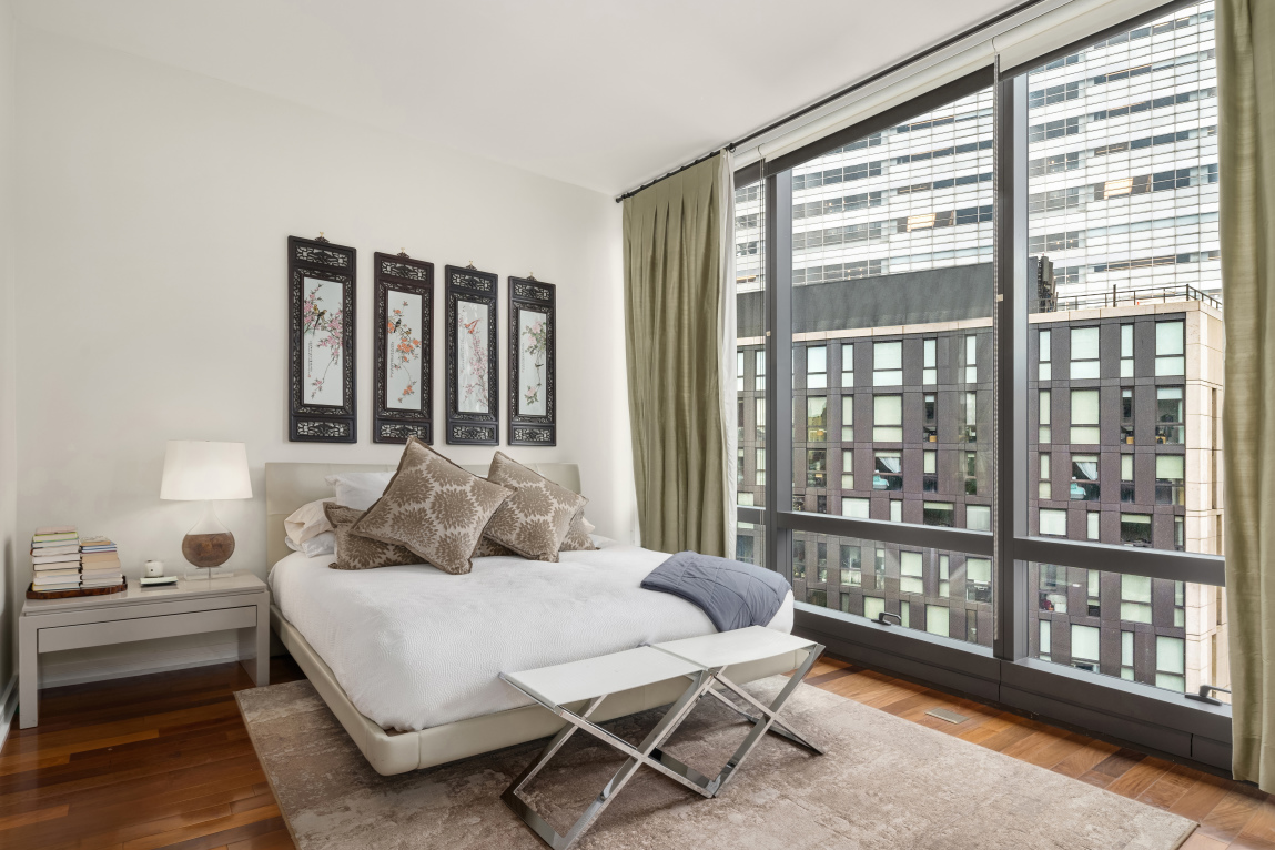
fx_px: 637
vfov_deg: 67.4
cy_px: 422
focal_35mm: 18
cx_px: 631
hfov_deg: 90.0
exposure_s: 1/6
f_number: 11
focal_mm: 17
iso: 400
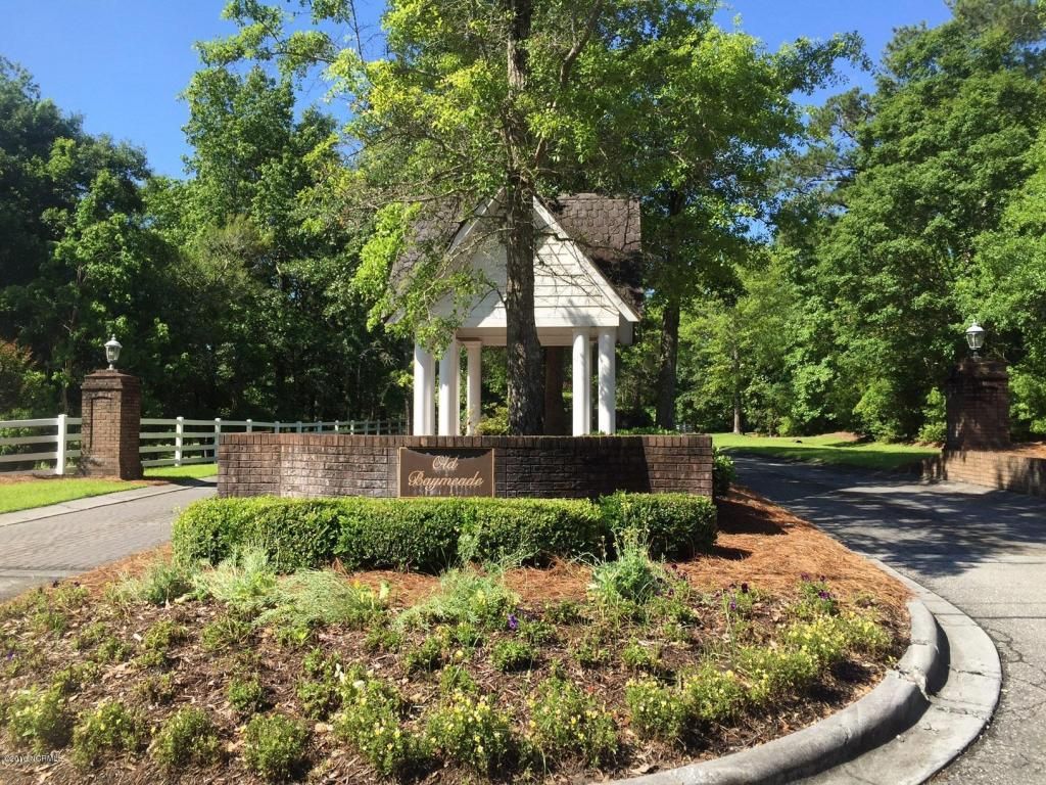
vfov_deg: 48.2
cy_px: 392
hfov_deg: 61.7
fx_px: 876
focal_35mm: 29
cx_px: 523
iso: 32
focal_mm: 4.15
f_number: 2.2
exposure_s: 1/824
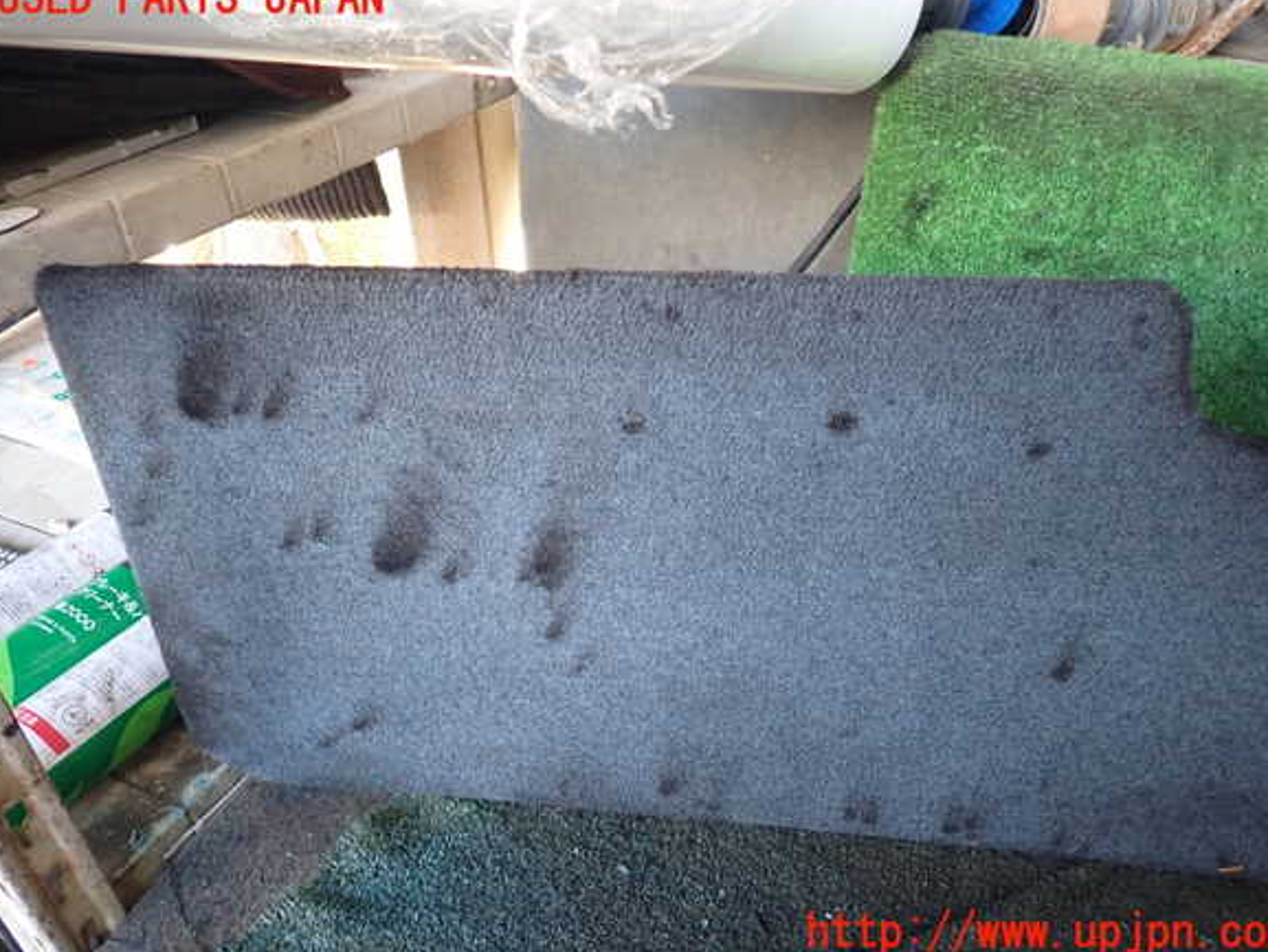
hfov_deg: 67.3
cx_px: 644
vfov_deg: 53.1
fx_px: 953
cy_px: 466
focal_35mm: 26
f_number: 2
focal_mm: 4.5
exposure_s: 1/50
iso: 200
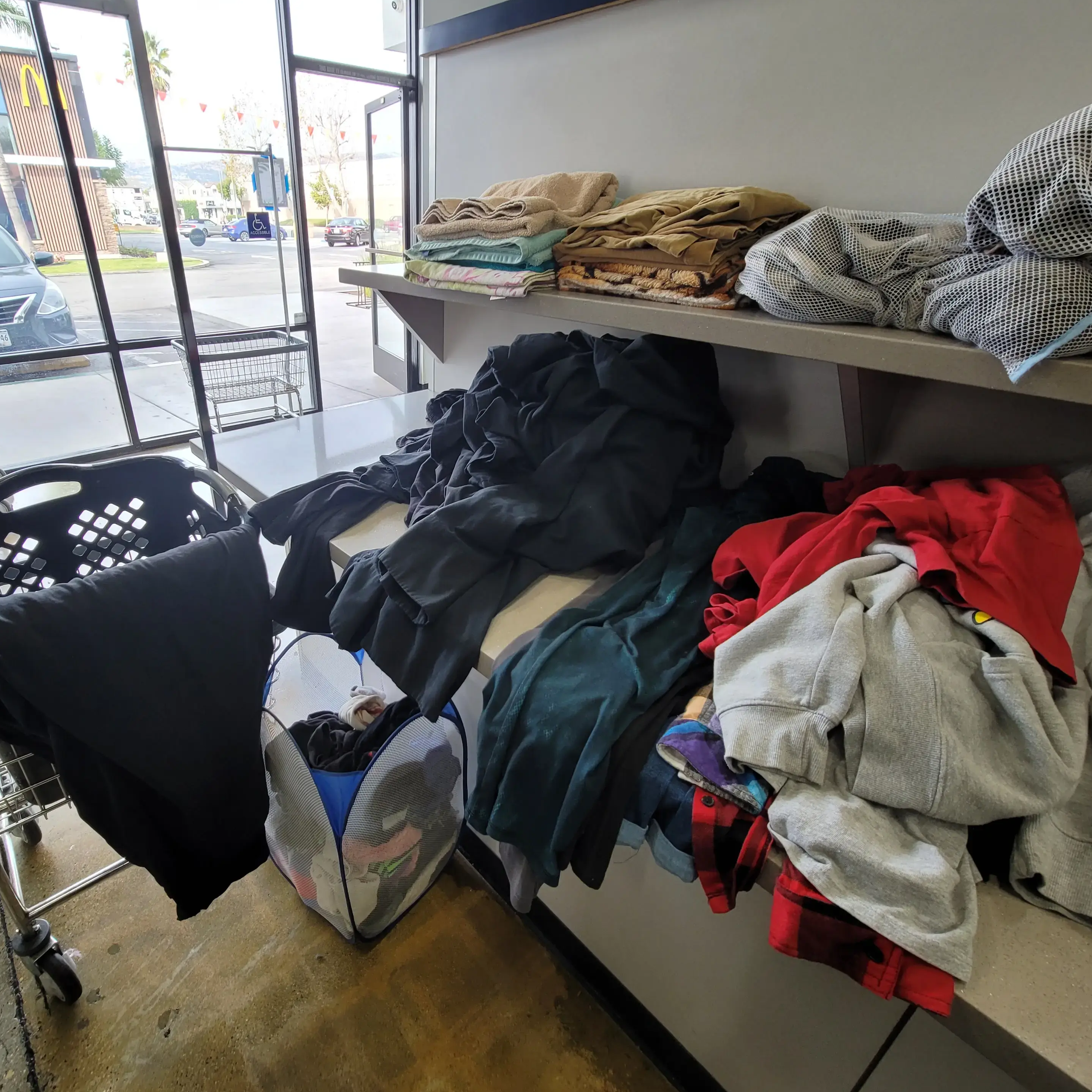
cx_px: 425
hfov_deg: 86.1
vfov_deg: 87.4
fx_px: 571
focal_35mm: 16
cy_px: 537
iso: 64
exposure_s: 1/60
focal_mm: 2.2
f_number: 2.2
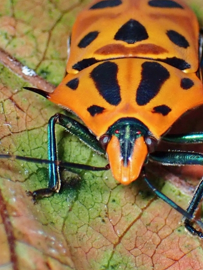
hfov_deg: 11.0
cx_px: 126
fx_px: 1055
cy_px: 87
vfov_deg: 14.6
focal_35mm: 135
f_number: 13
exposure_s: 1/80
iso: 800
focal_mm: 14.62
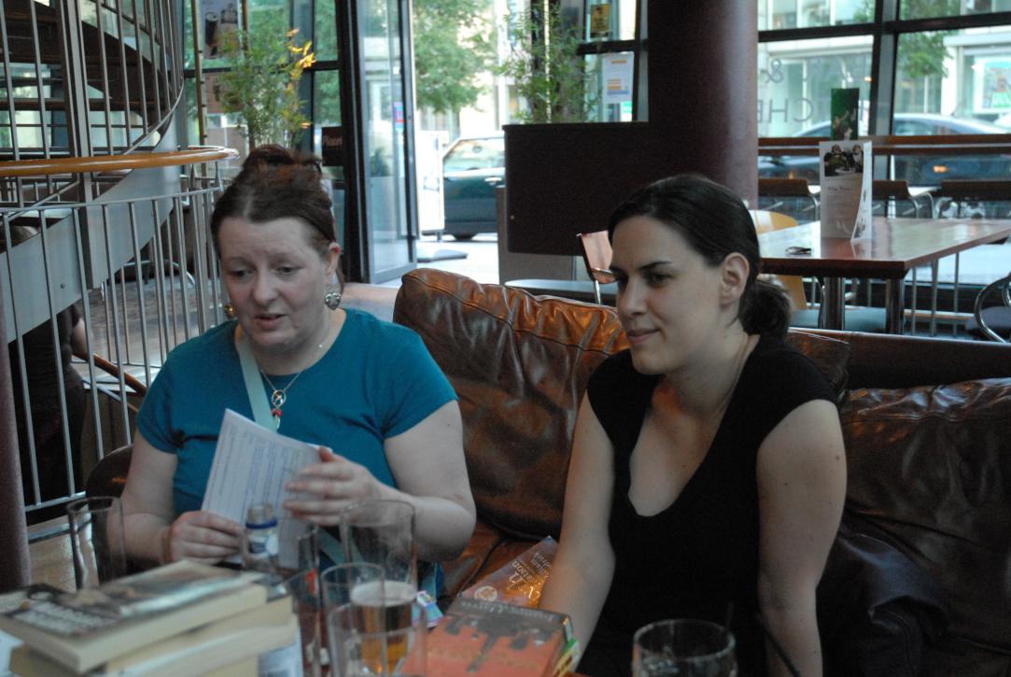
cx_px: 506
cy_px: 338
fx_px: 1307
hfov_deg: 42.3
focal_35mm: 46
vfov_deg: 29.0
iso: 1600
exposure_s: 1/60
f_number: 4
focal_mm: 31
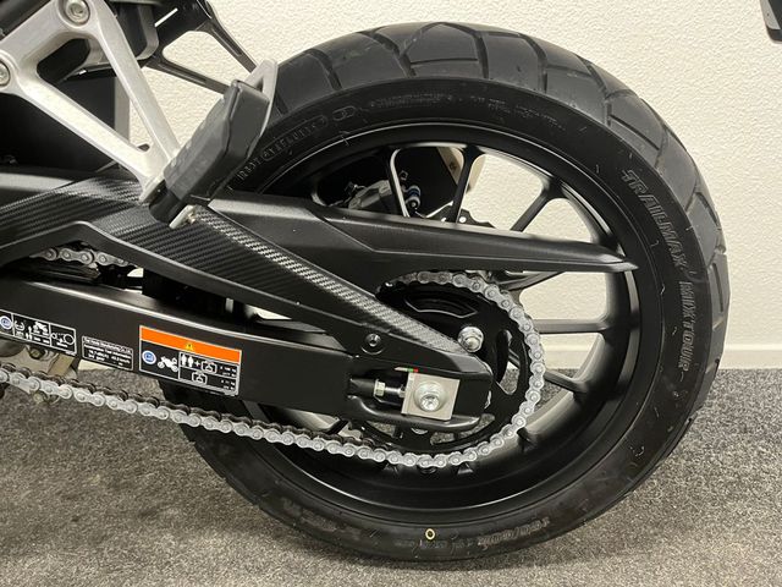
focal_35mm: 26
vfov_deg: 53.1
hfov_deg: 67.3
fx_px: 587
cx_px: 391
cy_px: 294
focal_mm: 5.1
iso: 500
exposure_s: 1/33
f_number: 1.6
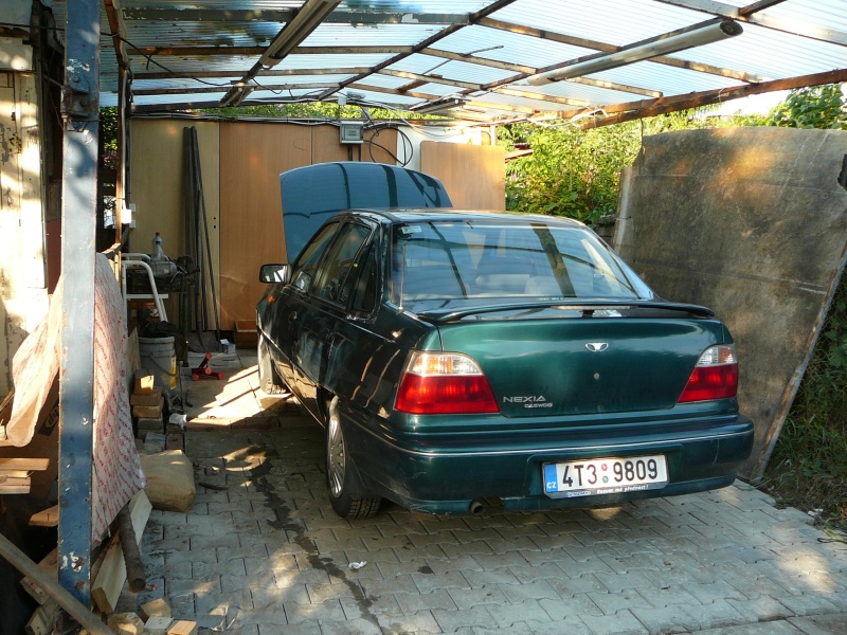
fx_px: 856
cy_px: 318
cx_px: 424
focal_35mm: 35
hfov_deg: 52.6
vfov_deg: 40.7
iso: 80
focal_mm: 5.2
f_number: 2.8
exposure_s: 1/160
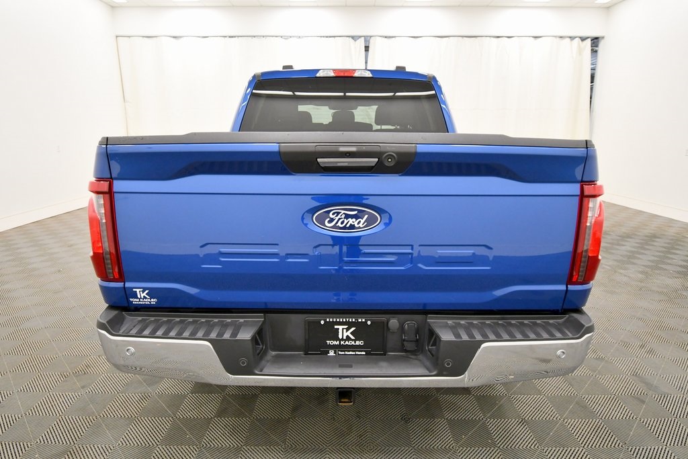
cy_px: 230
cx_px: 344
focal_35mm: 21
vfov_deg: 59.5
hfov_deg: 81.2
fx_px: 401
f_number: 5
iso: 1250
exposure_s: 1/125
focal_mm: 14
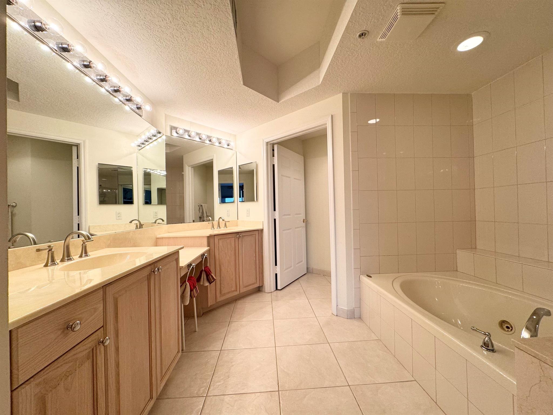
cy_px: 208
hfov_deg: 102.1
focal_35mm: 14
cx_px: 276
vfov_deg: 85.7
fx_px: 224
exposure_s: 1/120
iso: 125
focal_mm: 2.22
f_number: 2.2
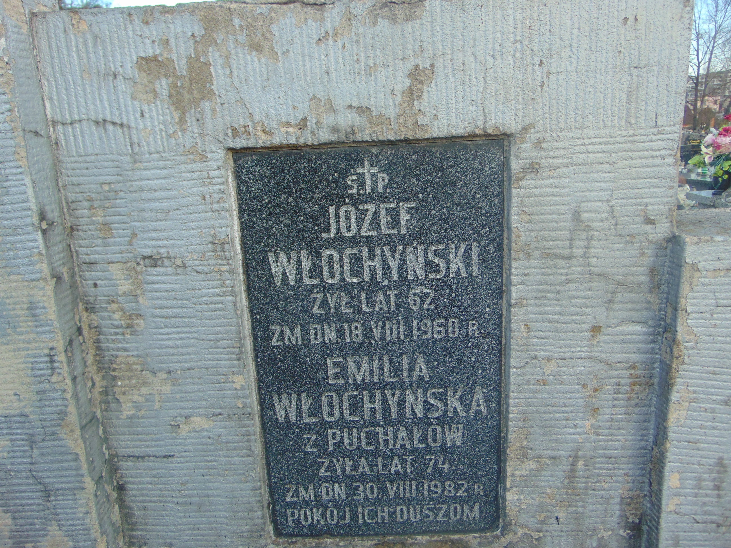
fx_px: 528
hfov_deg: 69.4
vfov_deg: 54.9
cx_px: 366
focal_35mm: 25
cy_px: 274
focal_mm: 4.5
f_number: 3
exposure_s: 1/160
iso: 80
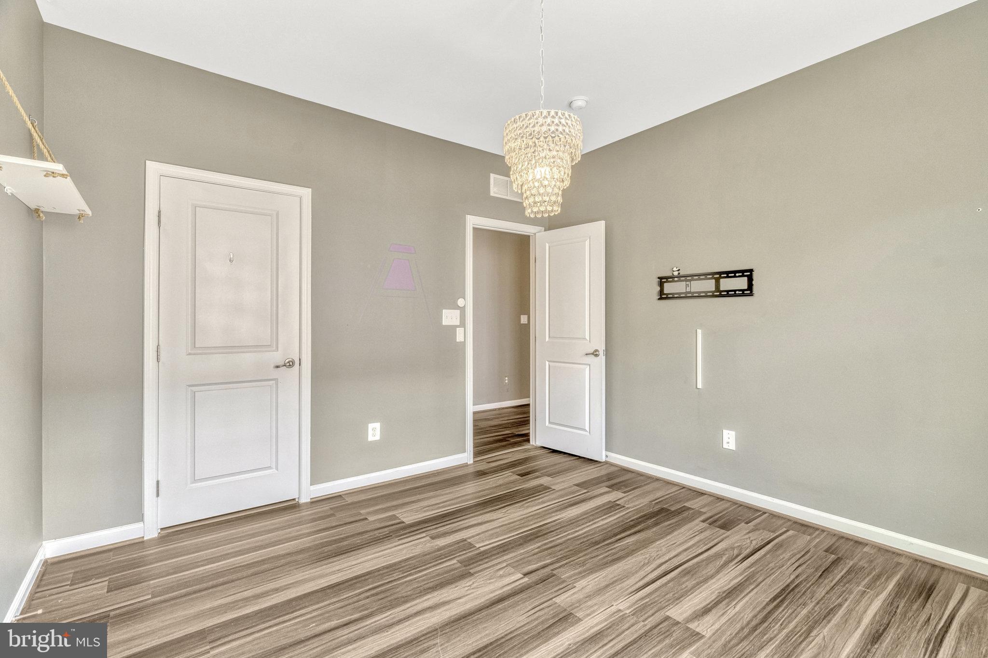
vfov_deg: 73.7
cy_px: 329
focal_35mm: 16
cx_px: 494
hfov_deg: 96.7
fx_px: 439
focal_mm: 16
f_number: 7.1
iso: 1250
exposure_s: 1/30
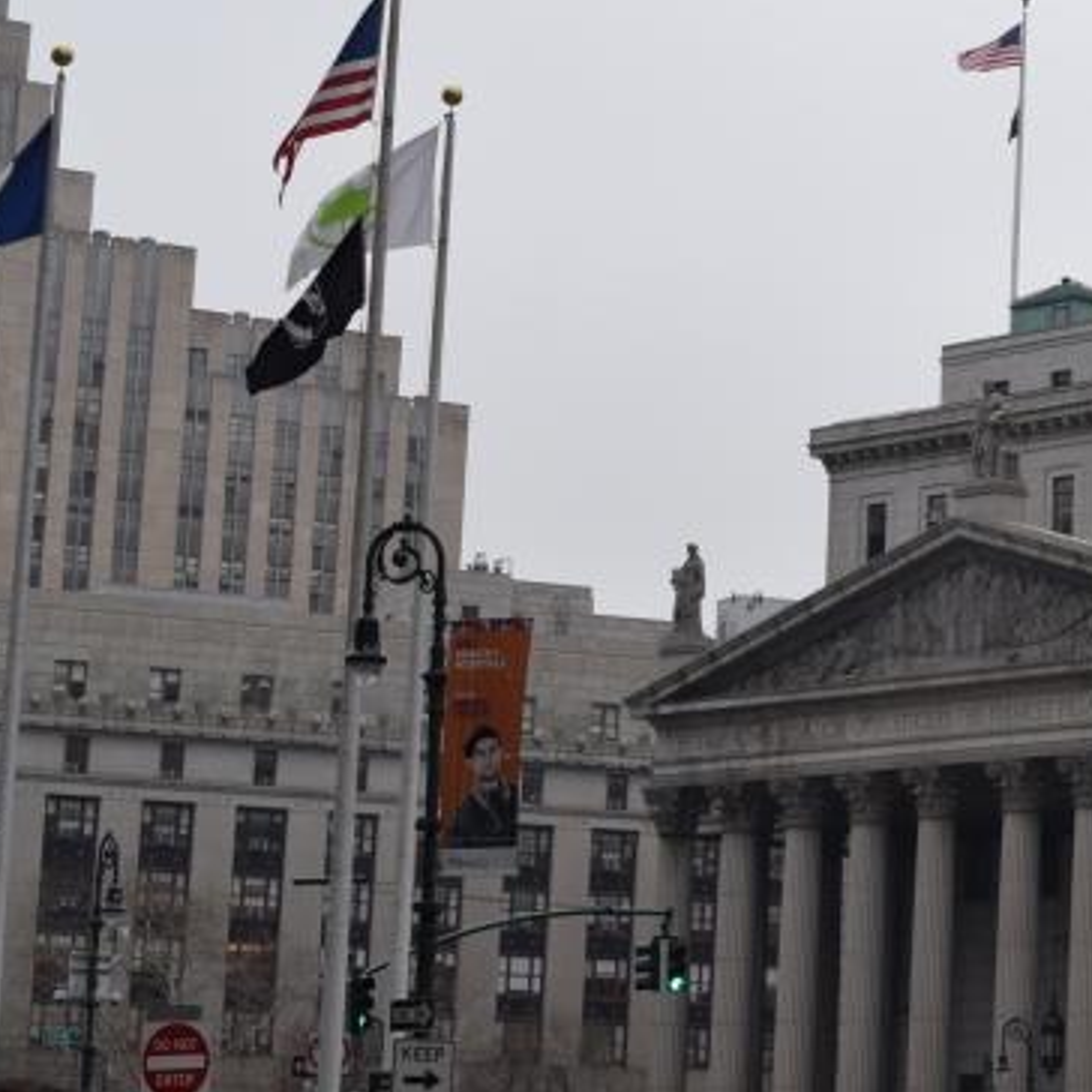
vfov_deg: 15.7
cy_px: 441
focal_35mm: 111
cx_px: 1422
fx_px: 3969
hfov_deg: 15.0
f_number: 8
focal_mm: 31
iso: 400
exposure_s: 1/250
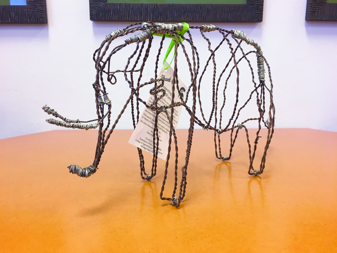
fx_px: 282
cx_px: 168
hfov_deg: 61.7
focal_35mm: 29
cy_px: 126
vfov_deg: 48.2
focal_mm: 4.15
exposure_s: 1/30
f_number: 2.2
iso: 64
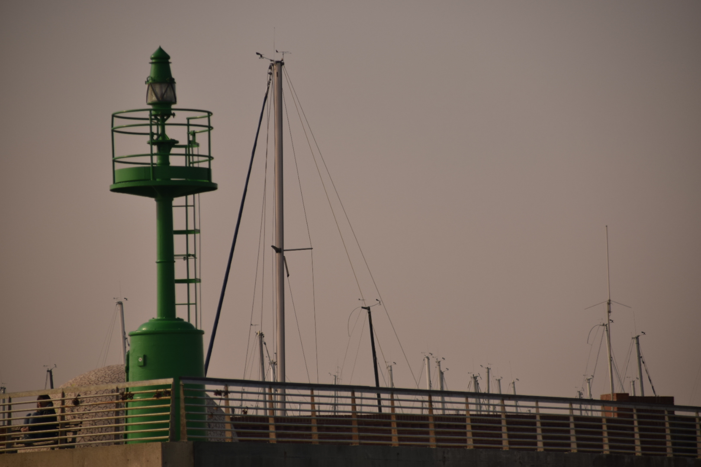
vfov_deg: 5.6
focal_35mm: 248
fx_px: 4819
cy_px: 234
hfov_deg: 8.3
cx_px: 350
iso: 100
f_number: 6
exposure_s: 1/1500
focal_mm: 165
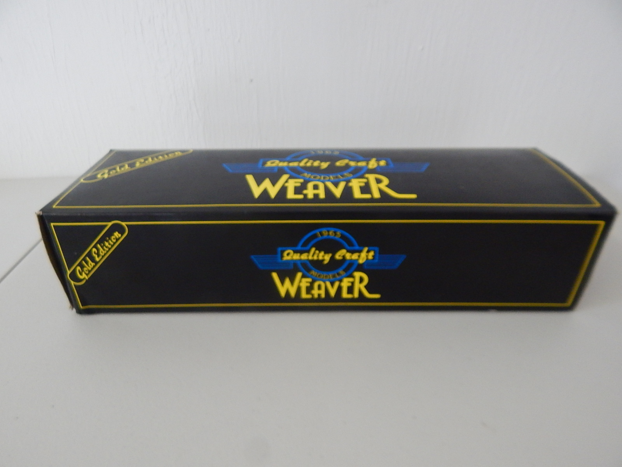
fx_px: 395
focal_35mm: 22
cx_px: 311
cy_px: 234
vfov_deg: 61.1
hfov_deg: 76.4
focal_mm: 4
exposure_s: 1/60
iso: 400
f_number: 3
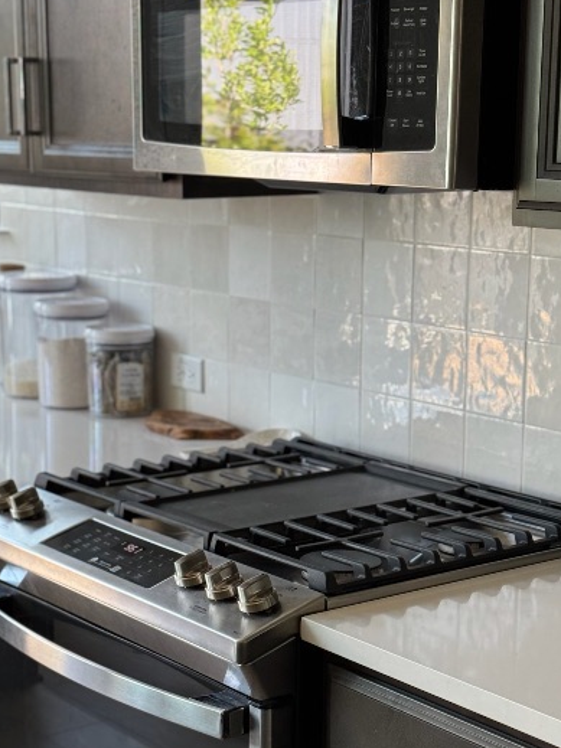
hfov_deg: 20.7
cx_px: 300
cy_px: 422
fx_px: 1535
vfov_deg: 27.4
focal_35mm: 71
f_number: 1.78
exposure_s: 1/60
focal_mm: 6.76
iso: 100
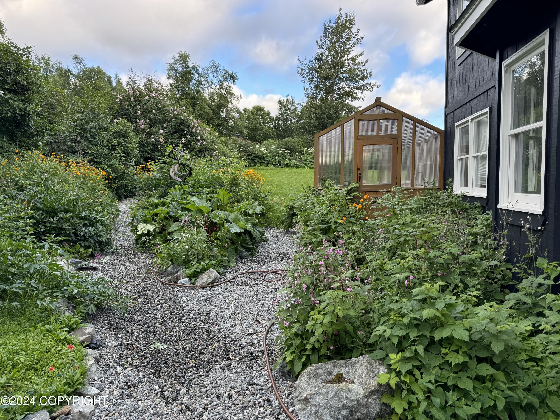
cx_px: 280
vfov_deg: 56.8
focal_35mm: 24
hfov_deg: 71.6
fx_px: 388
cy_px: 210
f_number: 1.78
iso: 80
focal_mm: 6.76
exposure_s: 1/249
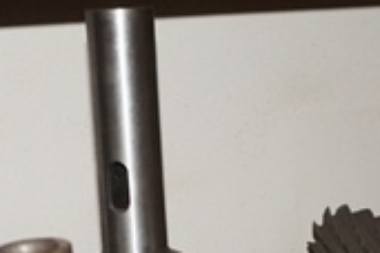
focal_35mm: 101
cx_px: 221
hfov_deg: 20.2
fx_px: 1066
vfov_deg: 13.3
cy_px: 273
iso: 800
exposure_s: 1/60
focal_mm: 16
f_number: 3.5
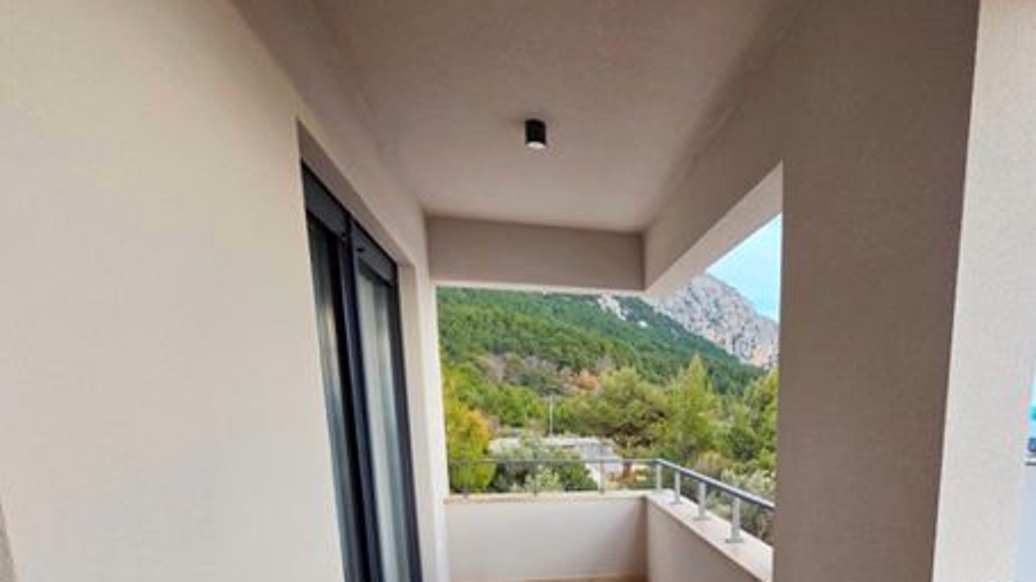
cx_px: 709
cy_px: 541
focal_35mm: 22
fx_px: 604
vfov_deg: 45.7
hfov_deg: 78.0
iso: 40
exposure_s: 1/574
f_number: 1.9
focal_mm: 2.2
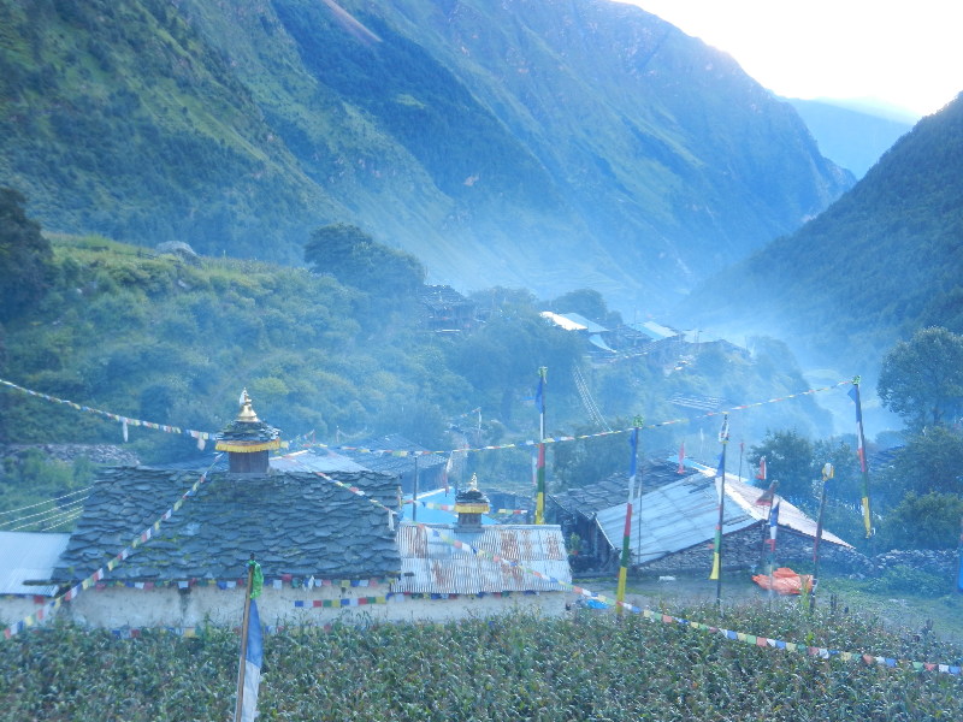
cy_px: 361
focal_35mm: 45
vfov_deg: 32.2
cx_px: 482
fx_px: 1252
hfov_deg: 42.1
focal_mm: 8.2
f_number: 4.2
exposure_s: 1/40
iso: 180
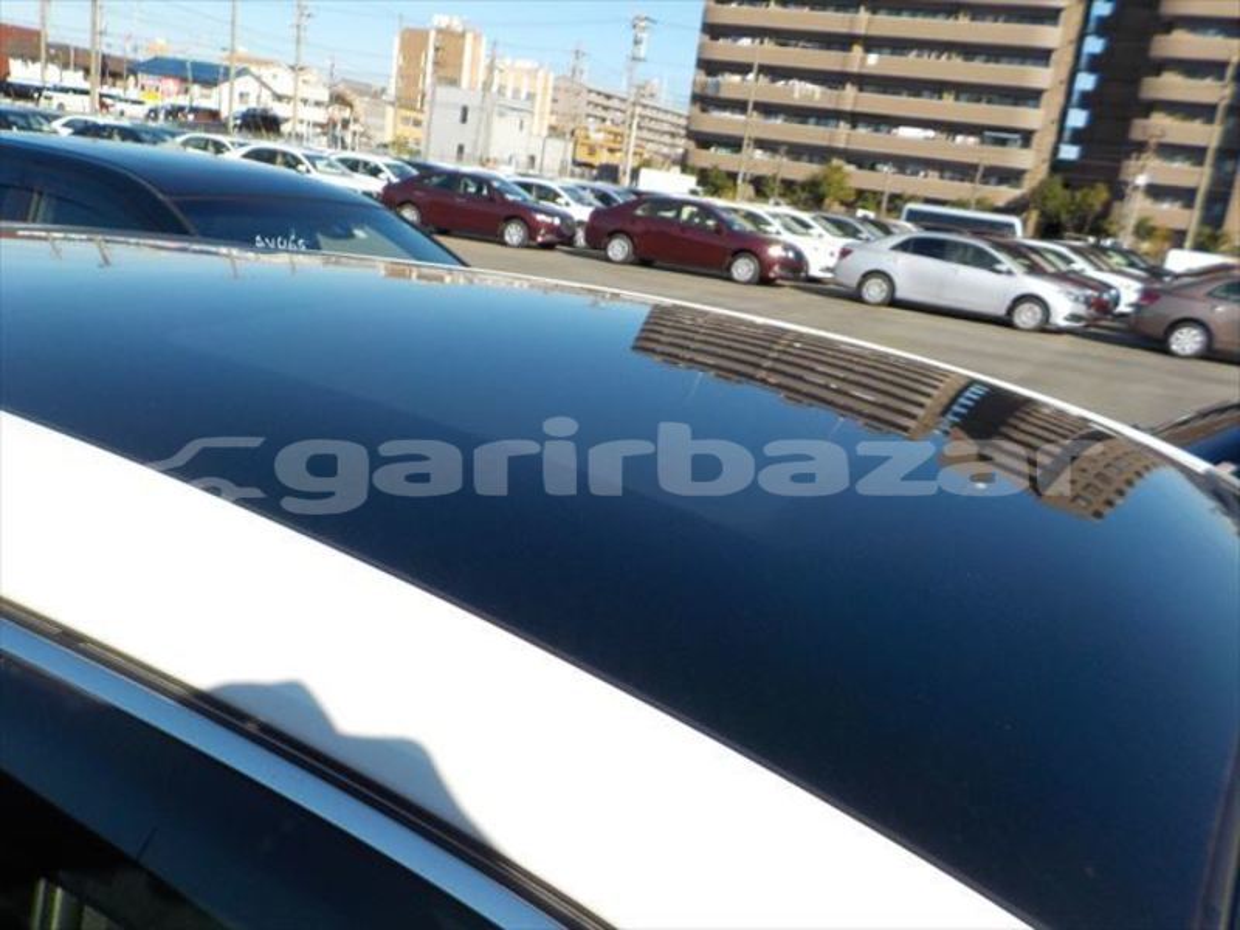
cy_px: 465
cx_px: 620
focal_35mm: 30
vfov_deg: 46.8
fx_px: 1075
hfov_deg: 60.0
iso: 125
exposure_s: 1/1000
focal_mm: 4.1
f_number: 3.3
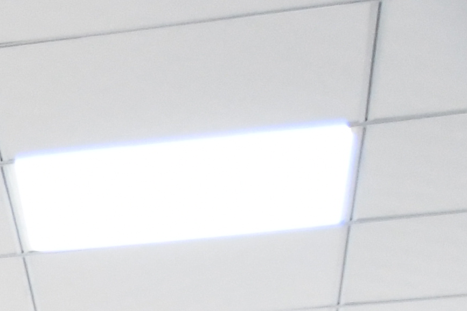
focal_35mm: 212
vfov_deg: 6.0
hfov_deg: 8.1
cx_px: -1010
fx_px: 2750
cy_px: 947
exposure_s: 1/125
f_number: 2.8
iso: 2500
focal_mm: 22
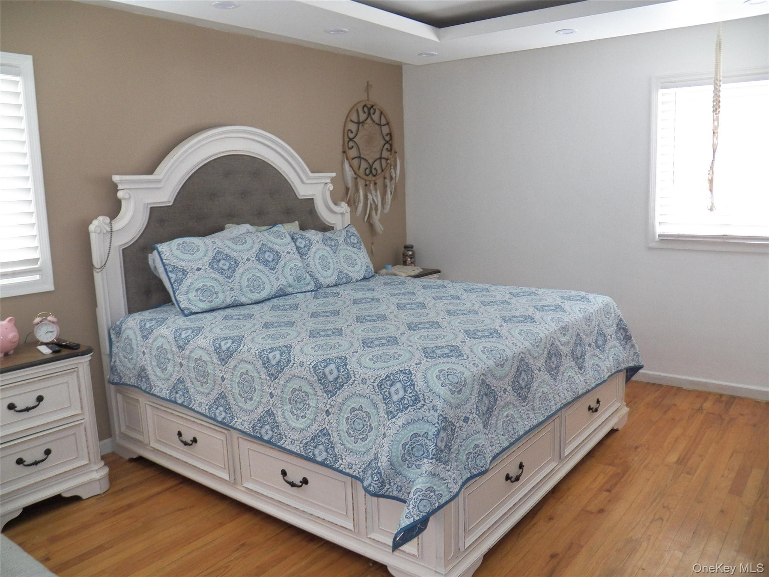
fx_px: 622
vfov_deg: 49.7
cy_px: 288
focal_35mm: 28
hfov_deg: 63.4
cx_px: 384
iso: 200
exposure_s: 1/40
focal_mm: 4.9
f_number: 2.8
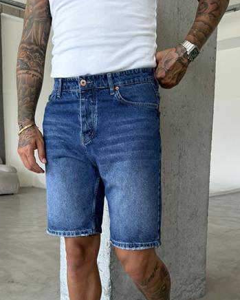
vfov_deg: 42.2
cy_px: 205
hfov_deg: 34.9
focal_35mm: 43
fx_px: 382
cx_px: 107
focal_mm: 6.76
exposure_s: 1/157
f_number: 1.78
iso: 64
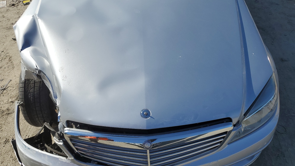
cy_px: 77
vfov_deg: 40.2
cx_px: 145
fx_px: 227
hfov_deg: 66.1
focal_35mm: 29
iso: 50
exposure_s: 1/5000
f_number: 1.5
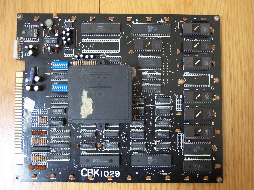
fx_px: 279
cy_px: 95
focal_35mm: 38
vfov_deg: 37.7
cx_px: 127
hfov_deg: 49.0
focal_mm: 8
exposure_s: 1/15
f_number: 2.8
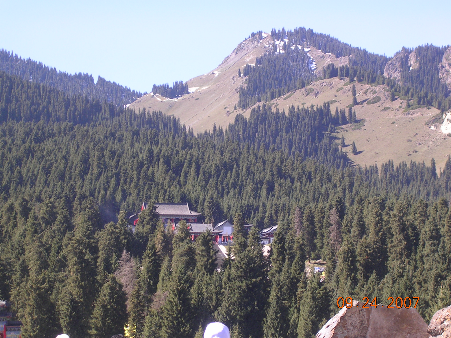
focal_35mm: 115
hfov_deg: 17.1
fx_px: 1498
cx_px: 226
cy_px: 169
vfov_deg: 12.9
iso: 50
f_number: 4.9
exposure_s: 1/138
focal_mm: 17.4
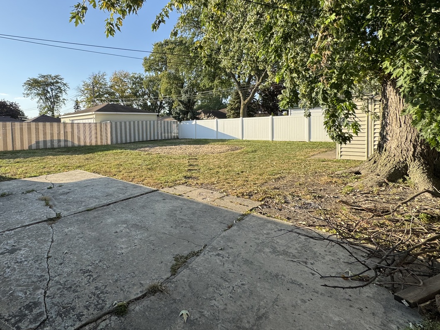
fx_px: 242
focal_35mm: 19
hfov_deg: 83.1
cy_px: 137
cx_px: 166
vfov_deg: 68.2
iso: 40
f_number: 2.2
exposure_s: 1/879
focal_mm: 2.22
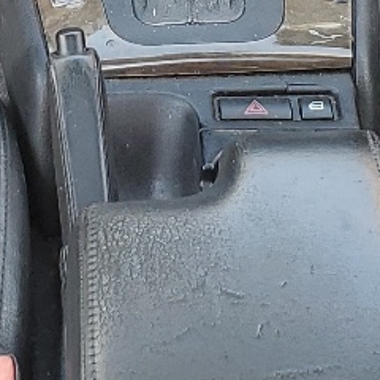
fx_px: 1900
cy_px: -27
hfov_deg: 11.4
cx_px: 135
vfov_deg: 11.3
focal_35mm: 153
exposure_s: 1/179
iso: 50
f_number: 1.5
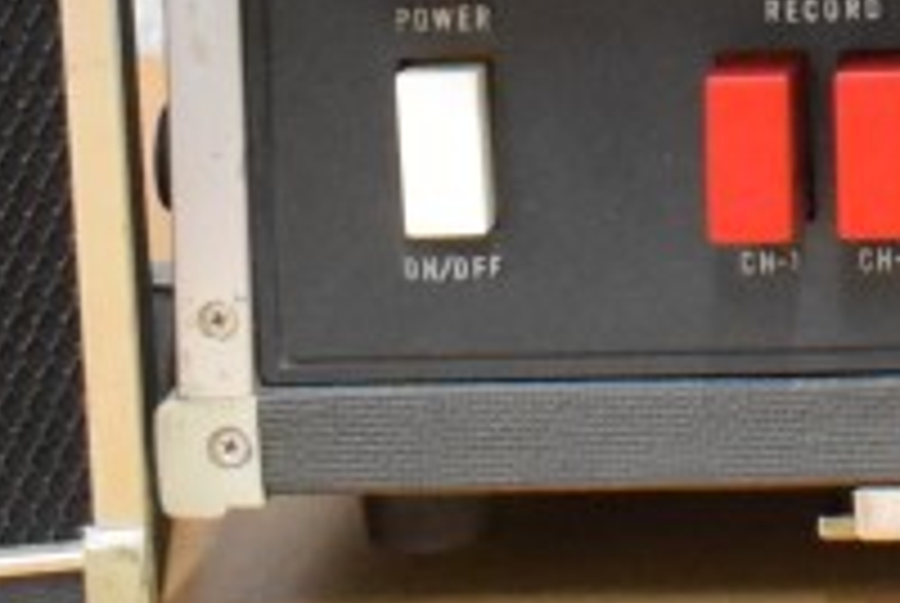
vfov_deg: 6.4
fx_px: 5057
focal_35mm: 202
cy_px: -945
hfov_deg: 9.6
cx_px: 1656
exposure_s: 1/125
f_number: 4
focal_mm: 18
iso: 3200
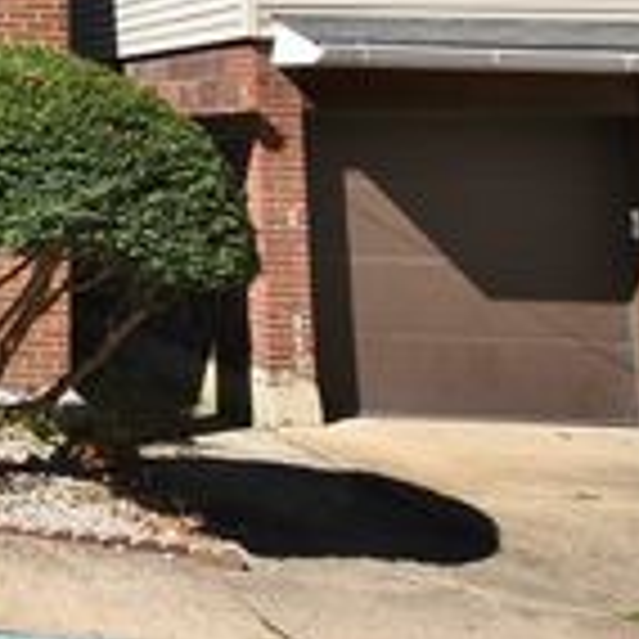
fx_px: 1316
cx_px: -428
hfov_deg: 21.0
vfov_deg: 25.0
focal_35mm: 63
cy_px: -101
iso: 400
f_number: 14
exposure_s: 1/160
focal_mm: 14
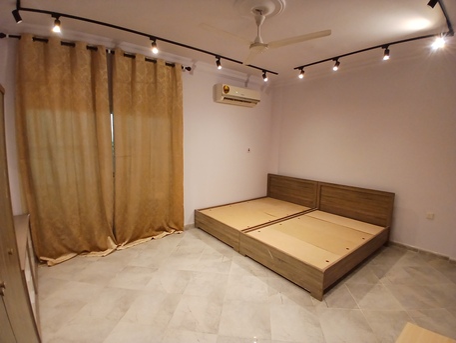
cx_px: 228
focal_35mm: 17
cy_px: 172
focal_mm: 1.4
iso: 125
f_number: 2.2
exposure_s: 1/33.3
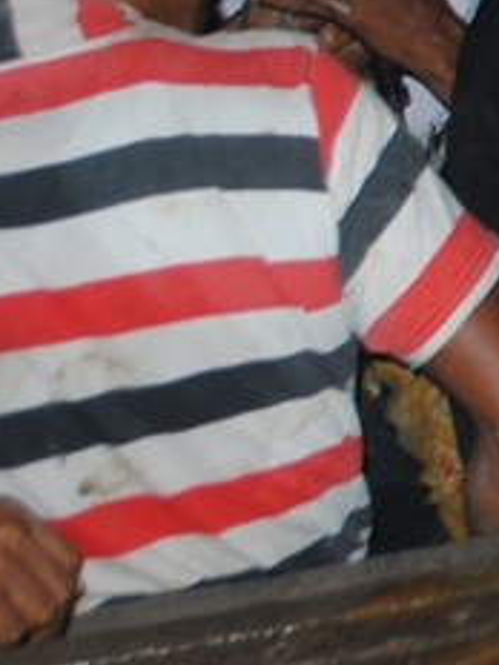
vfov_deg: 11.8
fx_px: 3191
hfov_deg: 7.9
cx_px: 1397
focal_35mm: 166
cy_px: -4
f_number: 4.2
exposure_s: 1/60
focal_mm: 26
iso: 200
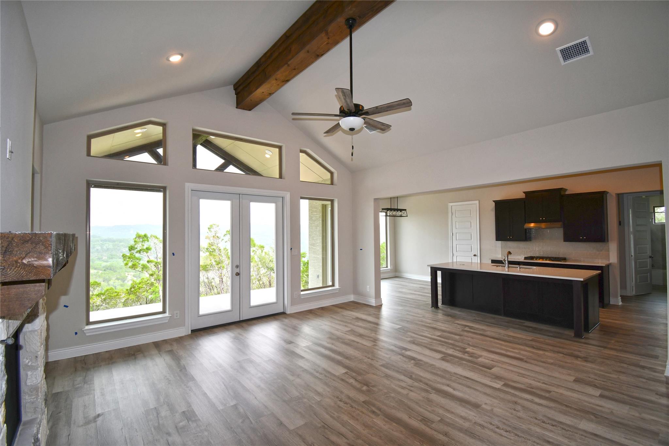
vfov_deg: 77.3
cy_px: 223
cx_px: 334
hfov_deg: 100.4
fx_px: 279
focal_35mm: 15
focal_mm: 10
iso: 250
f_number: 4.5
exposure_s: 1/125
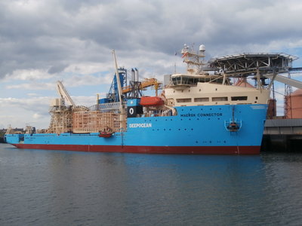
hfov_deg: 40.4
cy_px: 113
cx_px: 151
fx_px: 410
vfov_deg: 30.9
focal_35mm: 47
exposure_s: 1/640
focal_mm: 8.29
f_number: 4.2
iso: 100
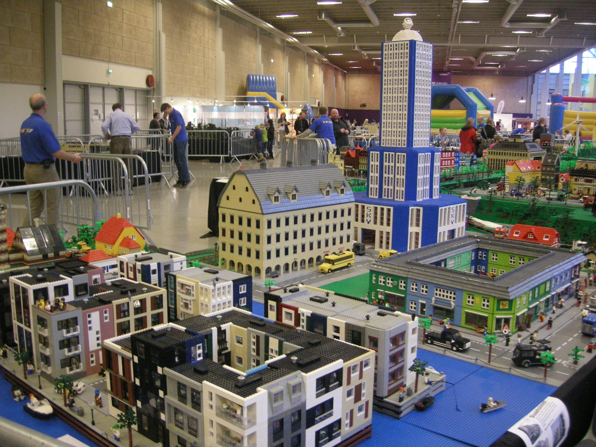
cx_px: 298
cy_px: 224
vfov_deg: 39.7
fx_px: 620
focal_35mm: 36
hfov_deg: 51.4
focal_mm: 7.5
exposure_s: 1/17.2
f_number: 2.7
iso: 400
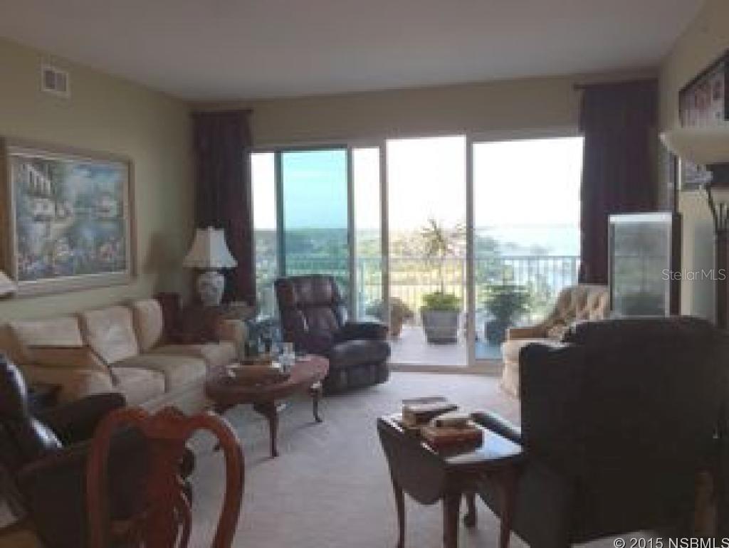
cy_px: 274
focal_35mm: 29
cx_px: 364
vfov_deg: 48.3
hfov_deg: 61.6
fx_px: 611
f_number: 2.2
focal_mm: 4.15
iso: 40
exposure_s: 1/120
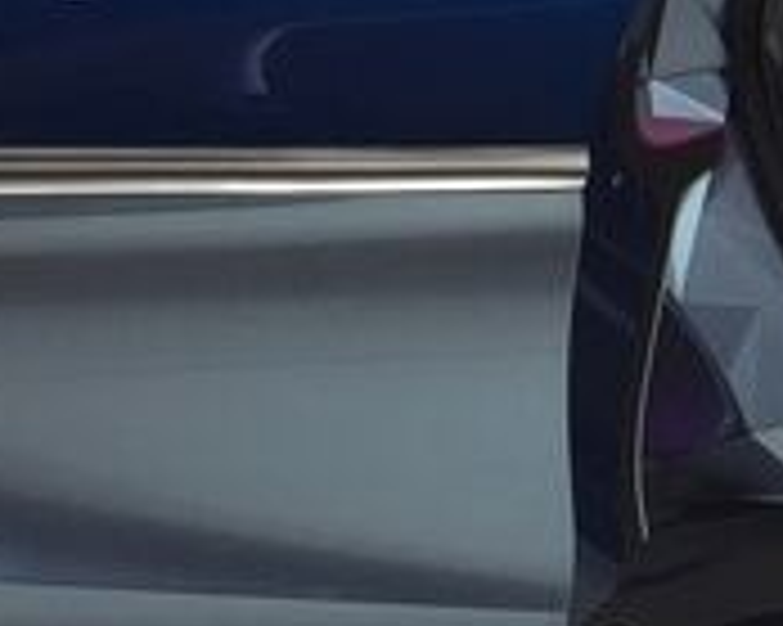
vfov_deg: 9.5
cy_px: 378
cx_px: 1570
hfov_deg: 10.8
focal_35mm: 163
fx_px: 3775
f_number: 2.2
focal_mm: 4.15
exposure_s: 1/100
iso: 32
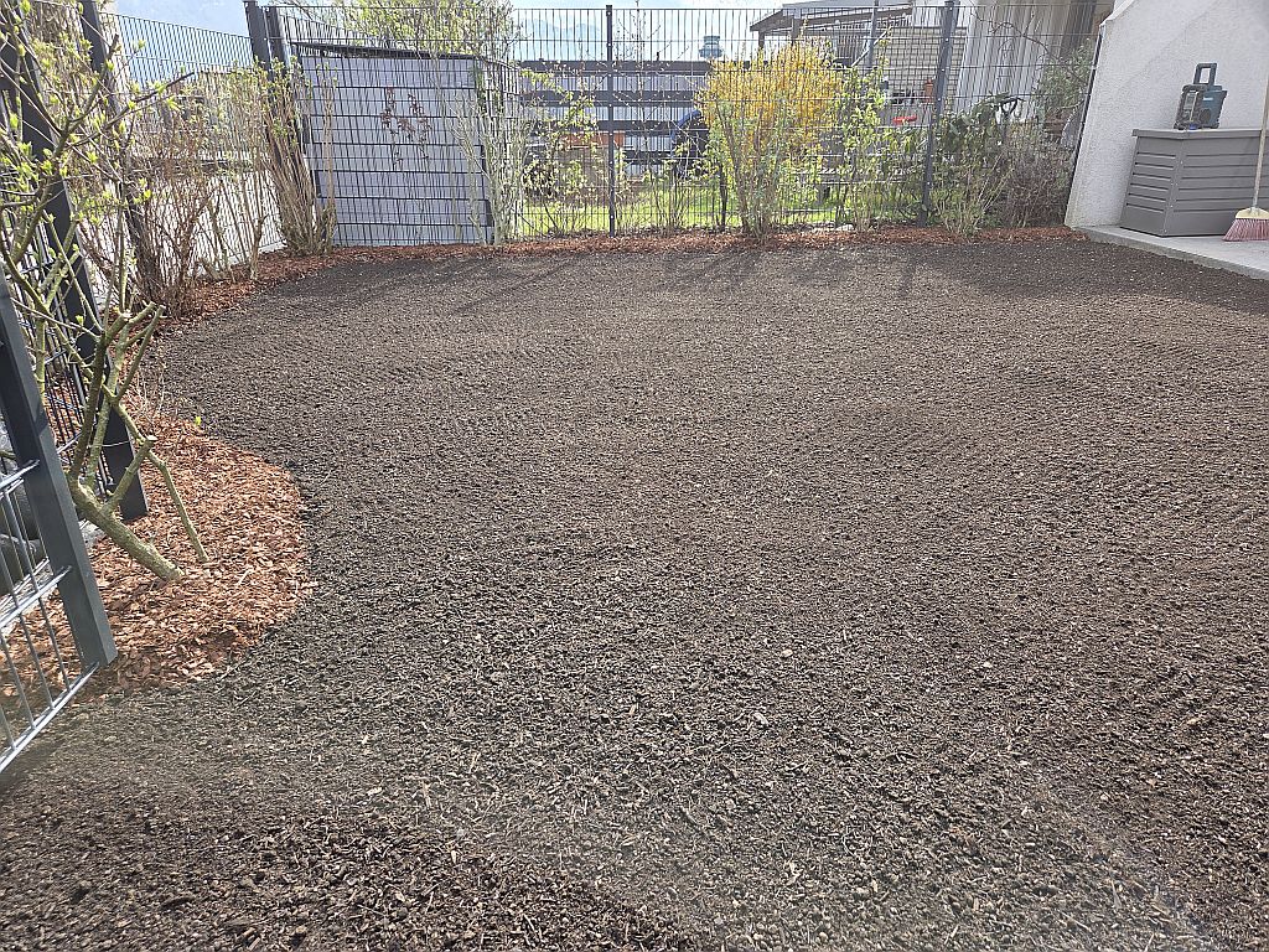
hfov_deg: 73.9
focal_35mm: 23
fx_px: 843
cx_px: 634
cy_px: 476
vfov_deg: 58.9
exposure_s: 1/1202
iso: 80
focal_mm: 5.4
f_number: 1.8
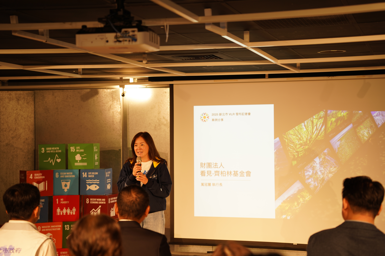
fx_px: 749
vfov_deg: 19.5
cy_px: 128
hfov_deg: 28.8
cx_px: 192
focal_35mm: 70
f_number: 2.8
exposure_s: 1/20
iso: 125
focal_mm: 70
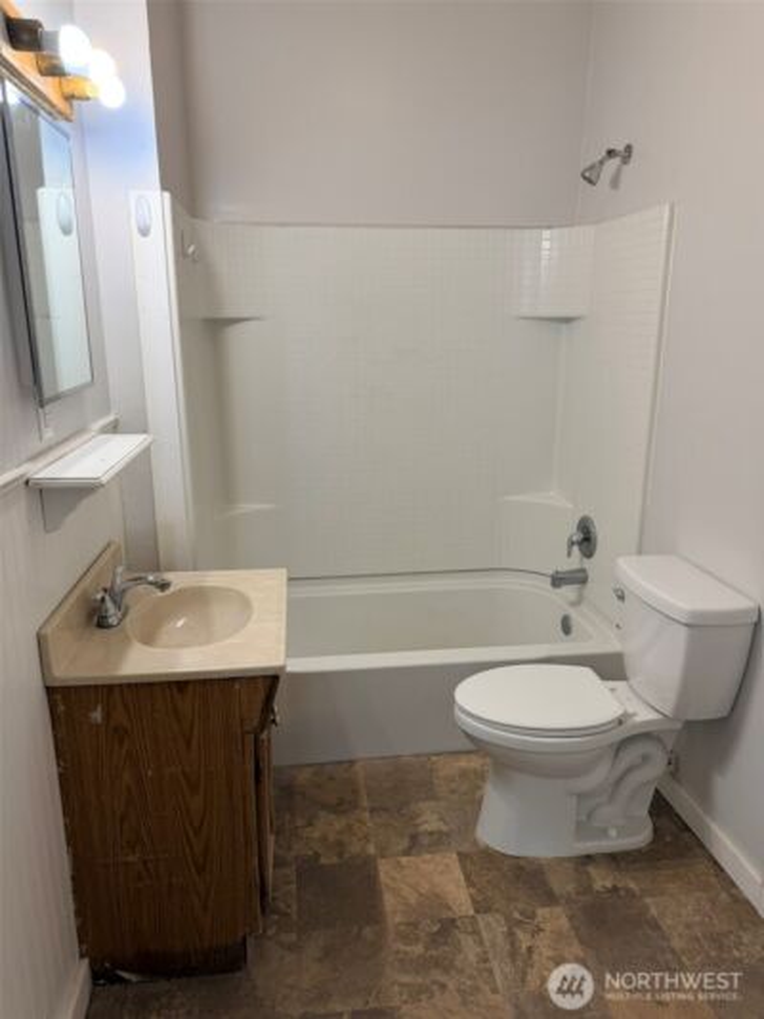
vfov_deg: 71.6
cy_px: 510
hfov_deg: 56.8
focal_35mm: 24
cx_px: 382
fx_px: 706
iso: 100
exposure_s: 1/120
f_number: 1.78
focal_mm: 6.76
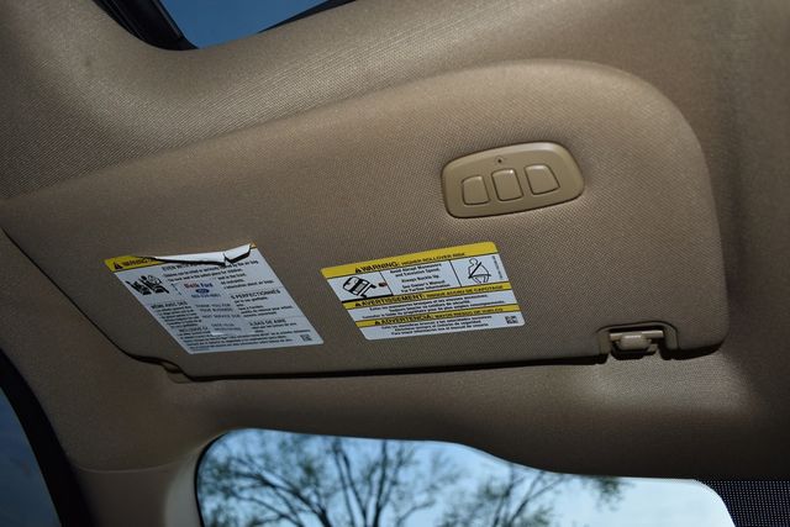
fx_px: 593
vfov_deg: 48.0
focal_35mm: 27
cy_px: 264
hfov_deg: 67.4
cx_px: 395
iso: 200
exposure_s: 1/200
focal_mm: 18
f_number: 4.5
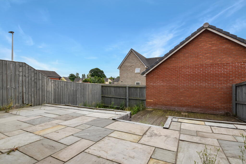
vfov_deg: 69.7
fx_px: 118
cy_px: 82
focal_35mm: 17
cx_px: 123
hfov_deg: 92.4
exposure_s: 1/250
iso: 140
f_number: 8
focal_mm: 11.5
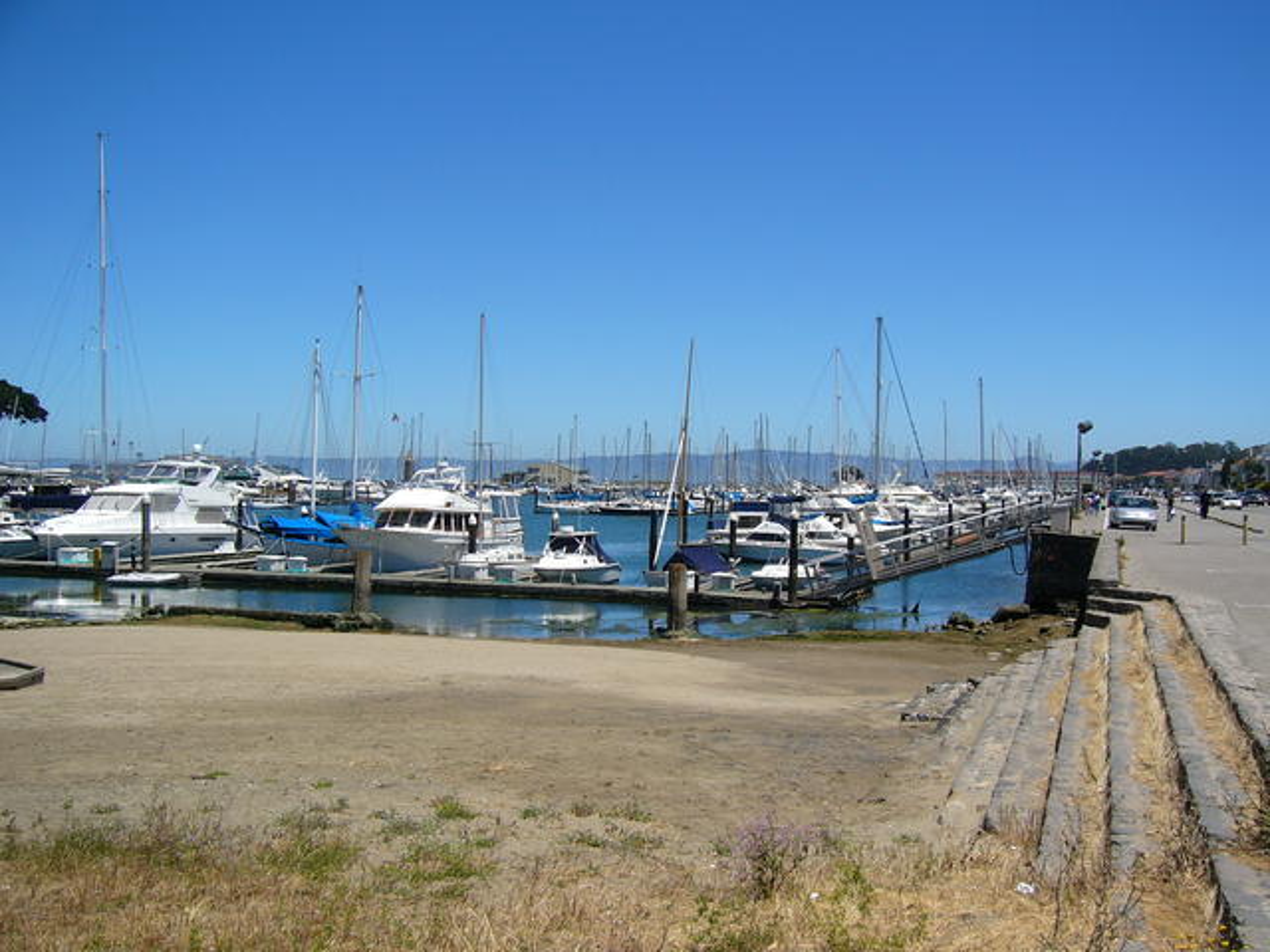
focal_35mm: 35
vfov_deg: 40.7
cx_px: 635
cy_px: 476
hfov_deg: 52.6
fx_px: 1284
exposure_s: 1/200
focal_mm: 5.8
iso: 50
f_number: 8
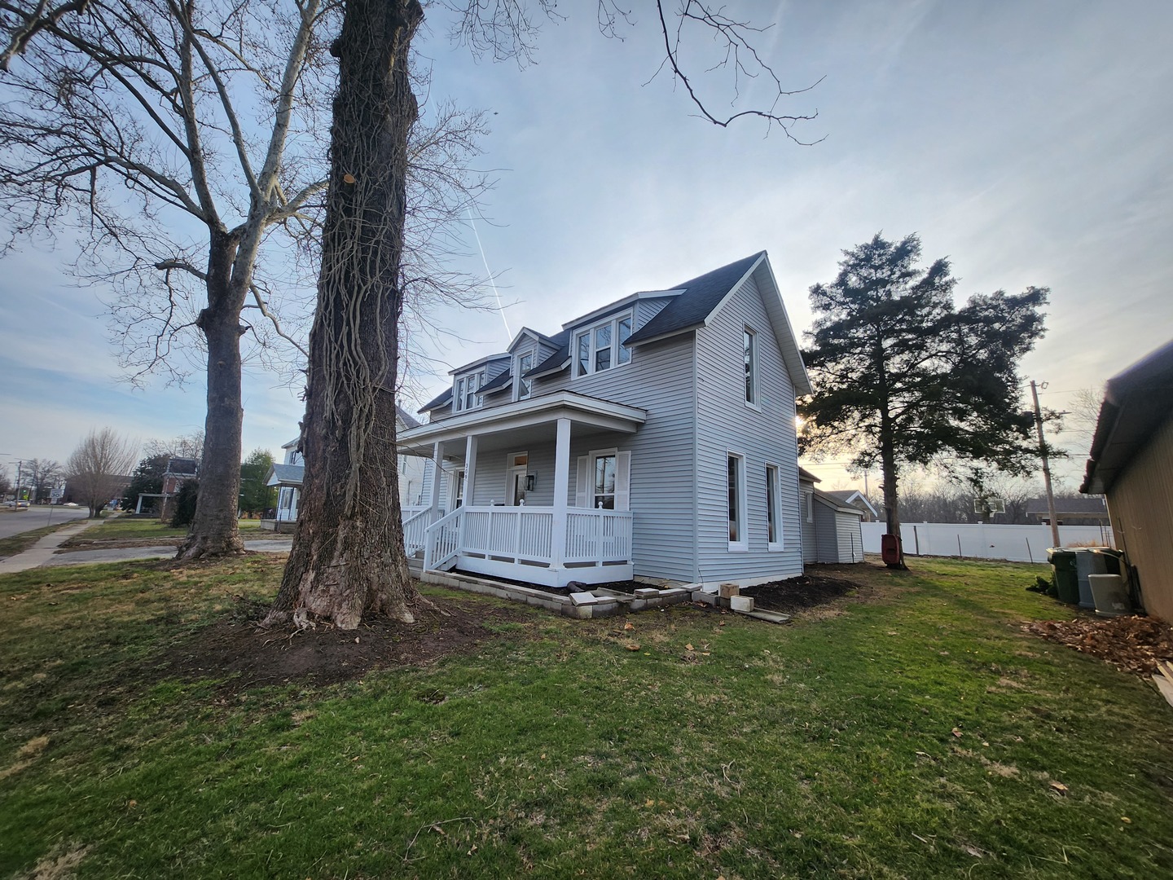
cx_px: 586
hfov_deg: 106.2
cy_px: 440
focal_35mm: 13
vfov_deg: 89.9
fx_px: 441
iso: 32
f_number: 2.2
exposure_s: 1/563
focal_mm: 1.74
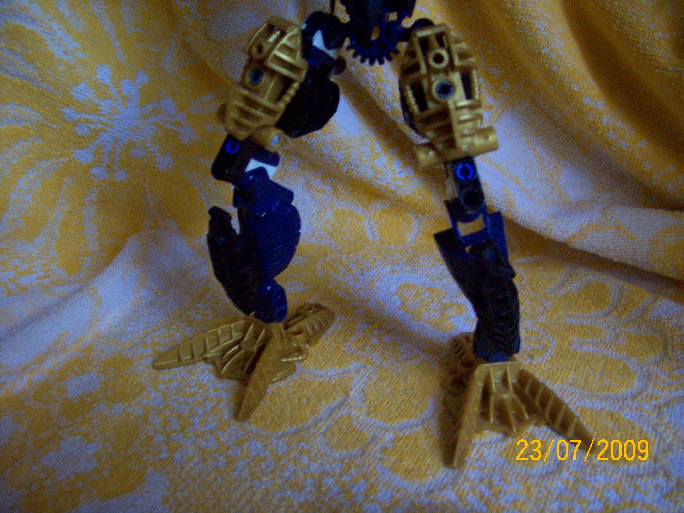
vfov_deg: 39.6
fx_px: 711
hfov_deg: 51.4
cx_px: 342
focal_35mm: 36
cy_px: 256
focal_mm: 6
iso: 160
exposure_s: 1/8
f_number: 2.7
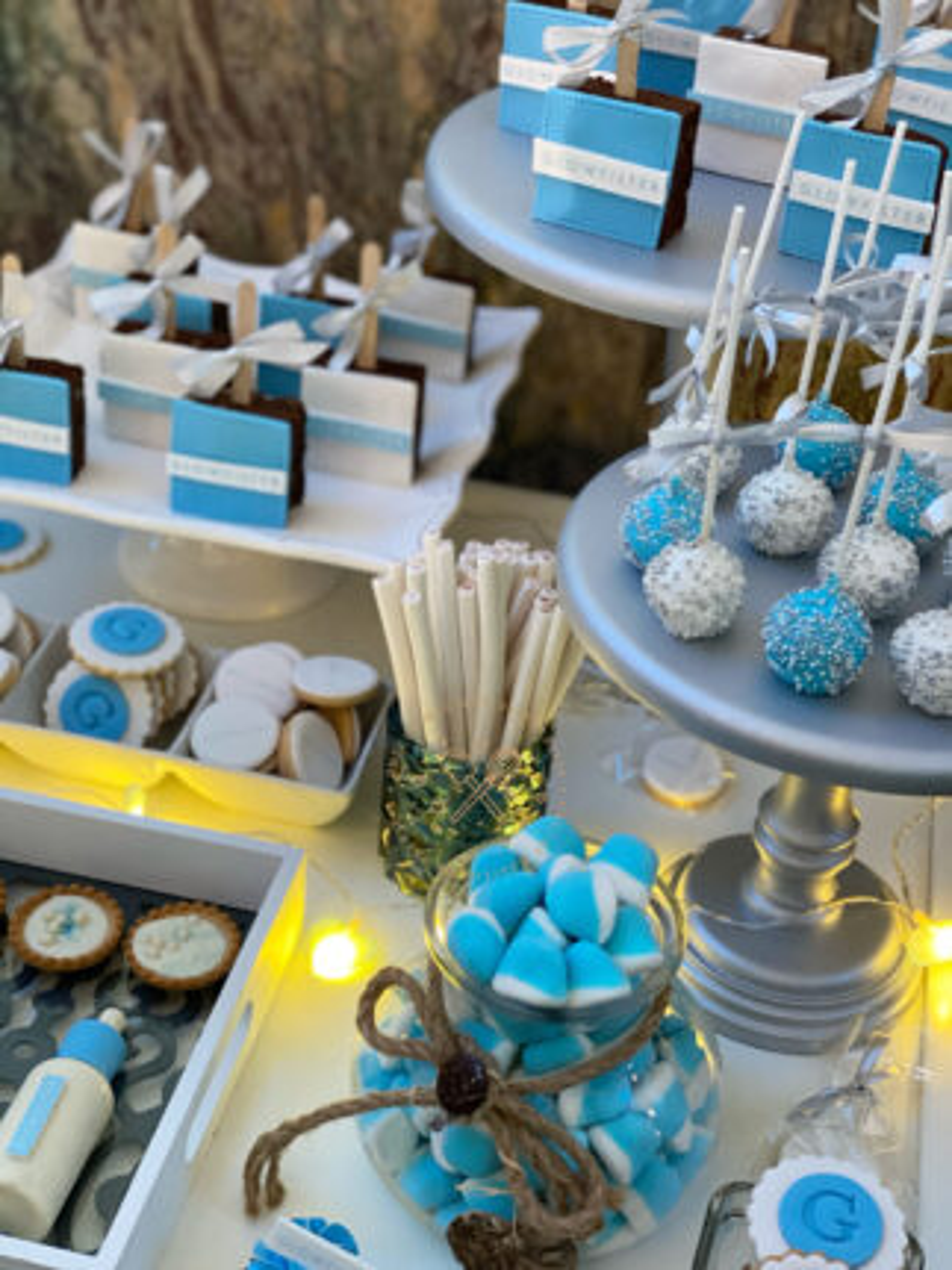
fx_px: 1908
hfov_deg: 28.0
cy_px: 635
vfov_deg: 36.8
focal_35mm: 52
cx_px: 476
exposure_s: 1/31
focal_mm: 6
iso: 320
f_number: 2
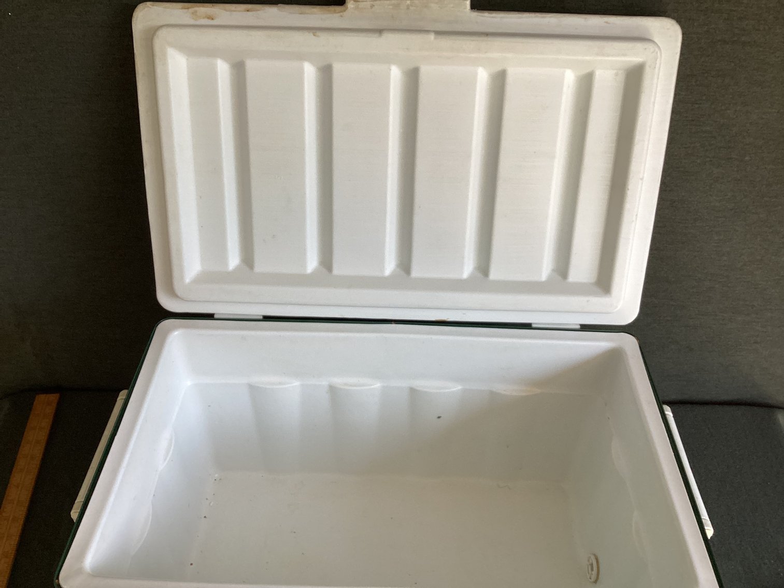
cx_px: 392
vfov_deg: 45.4
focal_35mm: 31
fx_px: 702
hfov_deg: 58.3
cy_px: 294
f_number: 2.4
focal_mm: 3.3
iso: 50
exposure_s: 1/120
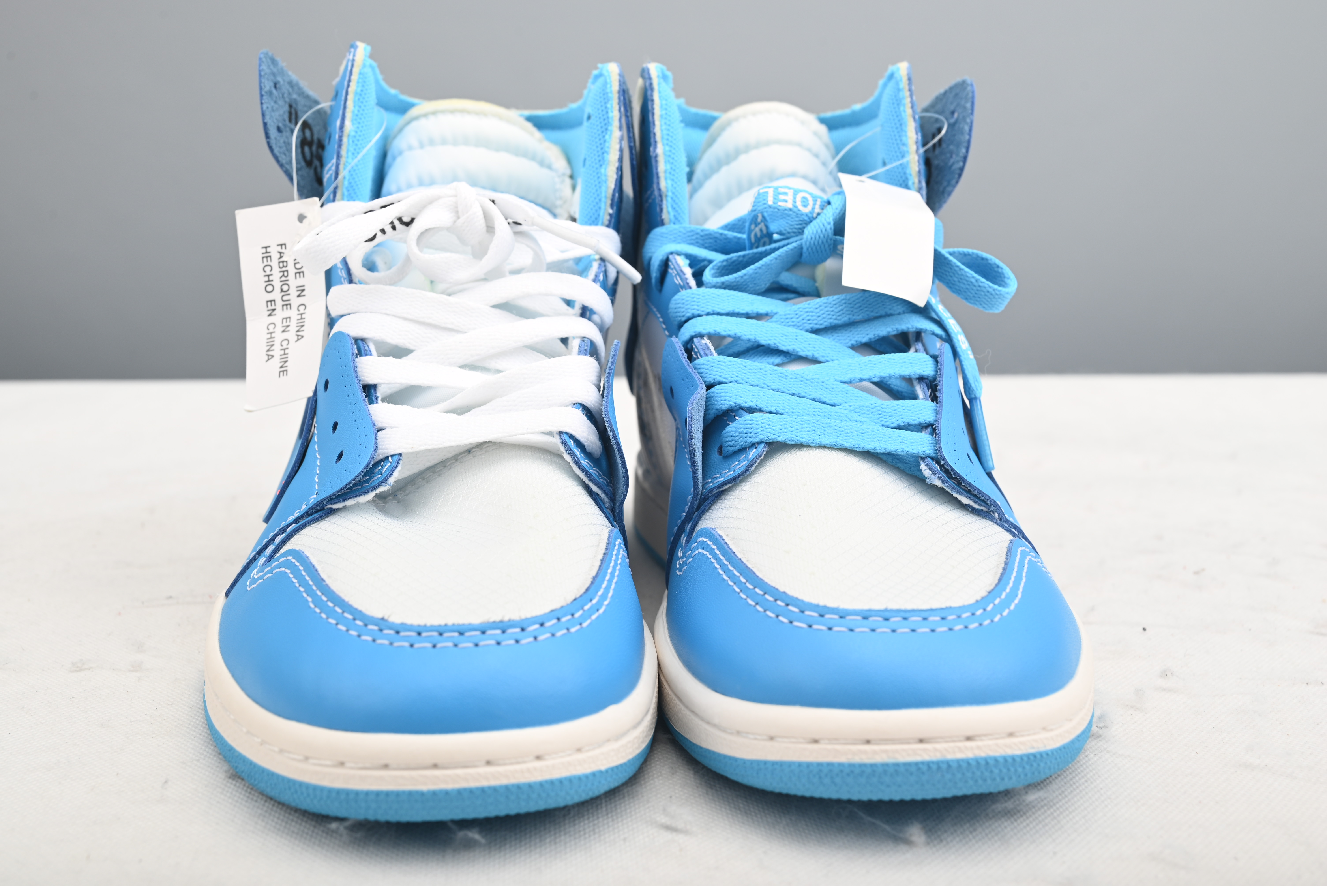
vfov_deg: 32.7
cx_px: 664
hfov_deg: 47.4
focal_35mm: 41
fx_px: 1512
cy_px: 443
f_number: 10
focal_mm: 41
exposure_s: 1/200
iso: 100
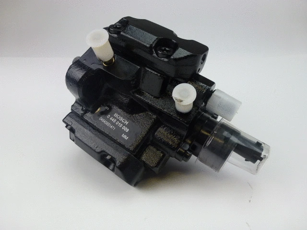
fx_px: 213
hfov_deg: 71.6
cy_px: 115
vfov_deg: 56.8
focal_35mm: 24
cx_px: 154
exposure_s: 1/60
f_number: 3.3
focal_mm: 4.3
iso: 100
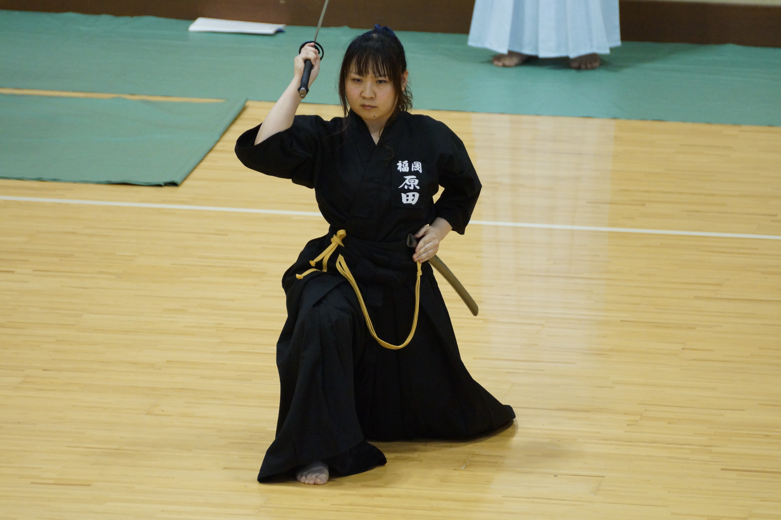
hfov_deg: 4.9
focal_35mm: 420
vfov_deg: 3.3
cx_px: 390
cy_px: 260
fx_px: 9111
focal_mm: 280
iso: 1600
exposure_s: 1/160
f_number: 5.6
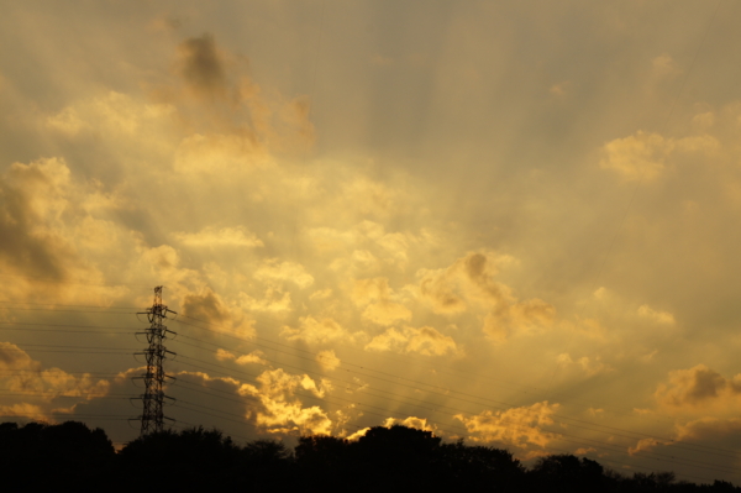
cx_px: 370
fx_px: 1851
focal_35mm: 90
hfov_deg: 22.6
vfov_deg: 15.2
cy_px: 246
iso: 200
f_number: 13
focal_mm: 60
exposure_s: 1/400
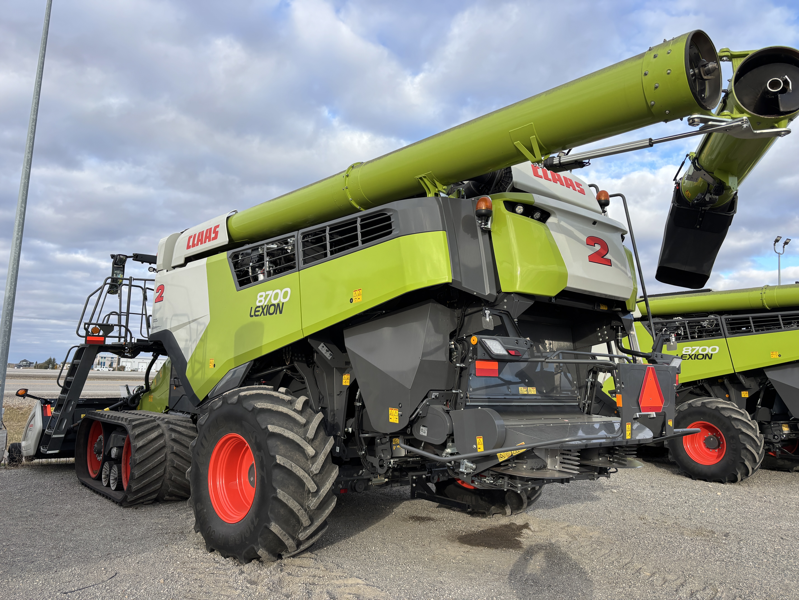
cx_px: 400
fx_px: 600
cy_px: 300
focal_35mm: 26
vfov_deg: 53.1
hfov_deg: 67.3
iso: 50
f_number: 1.6
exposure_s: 1/1152
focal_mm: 5.96
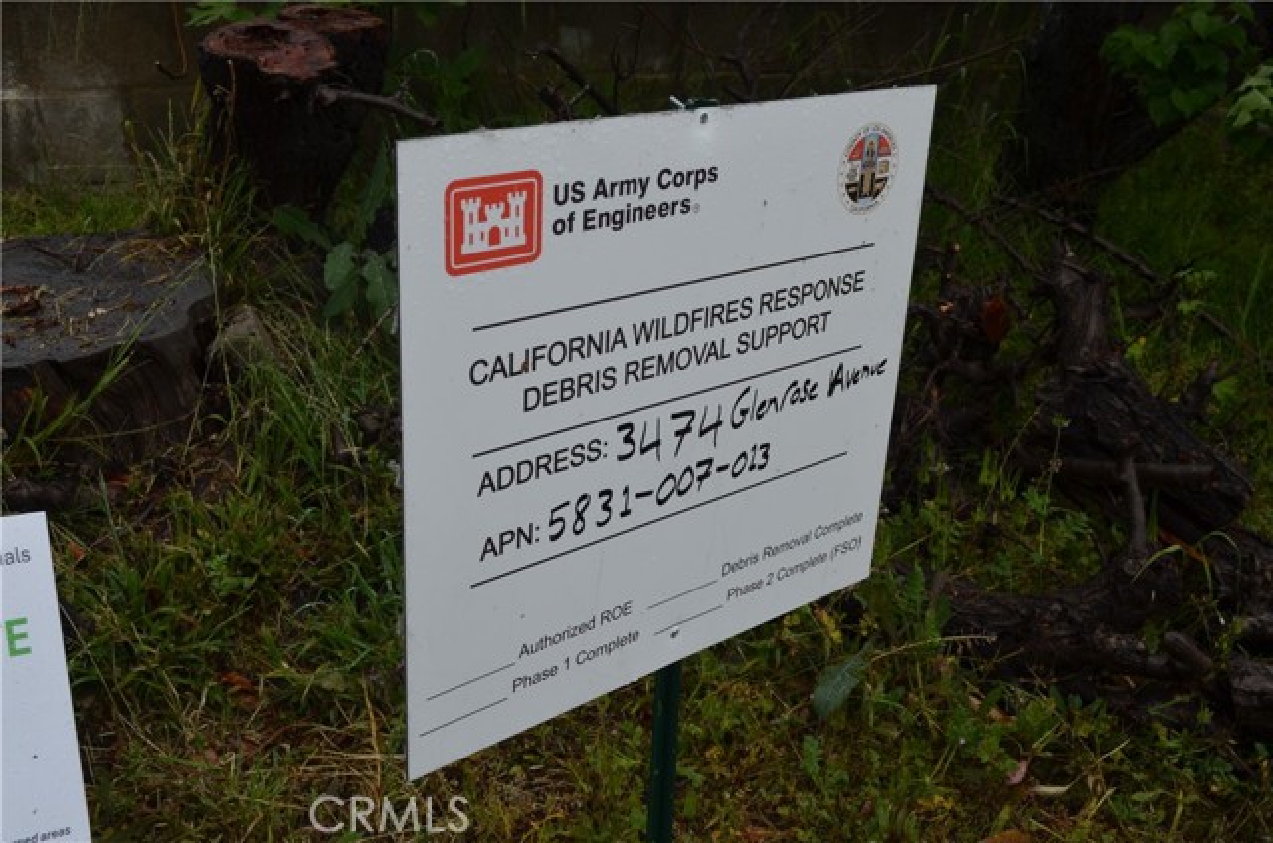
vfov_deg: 34.1
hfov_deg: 49.6
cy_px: 422
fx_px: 1376
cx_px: 636
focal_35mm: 39
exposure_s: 1/200
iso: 200
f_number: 7.1
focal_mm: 26
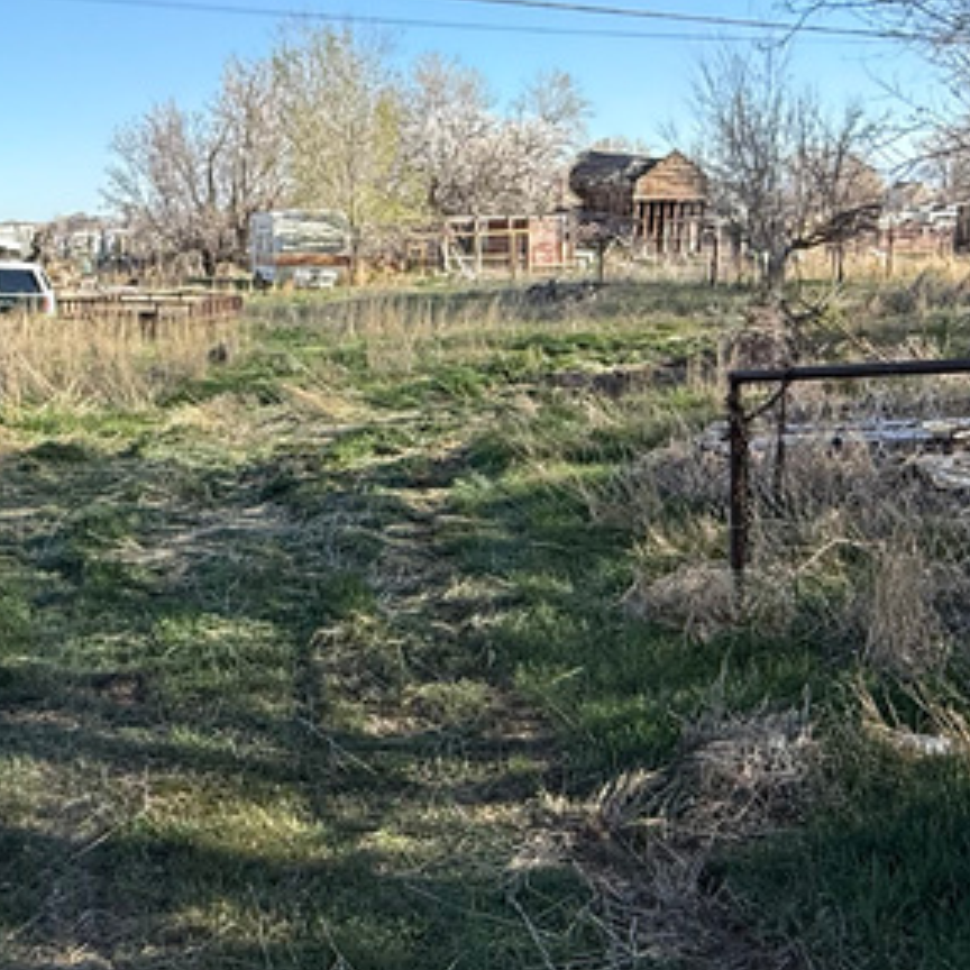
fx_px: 1395
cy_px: 485
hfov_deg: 37.8
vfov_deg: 38.3
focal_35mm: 44
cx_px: 300
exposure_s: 1/1017
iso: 50
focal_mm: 2.22
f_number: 2.2
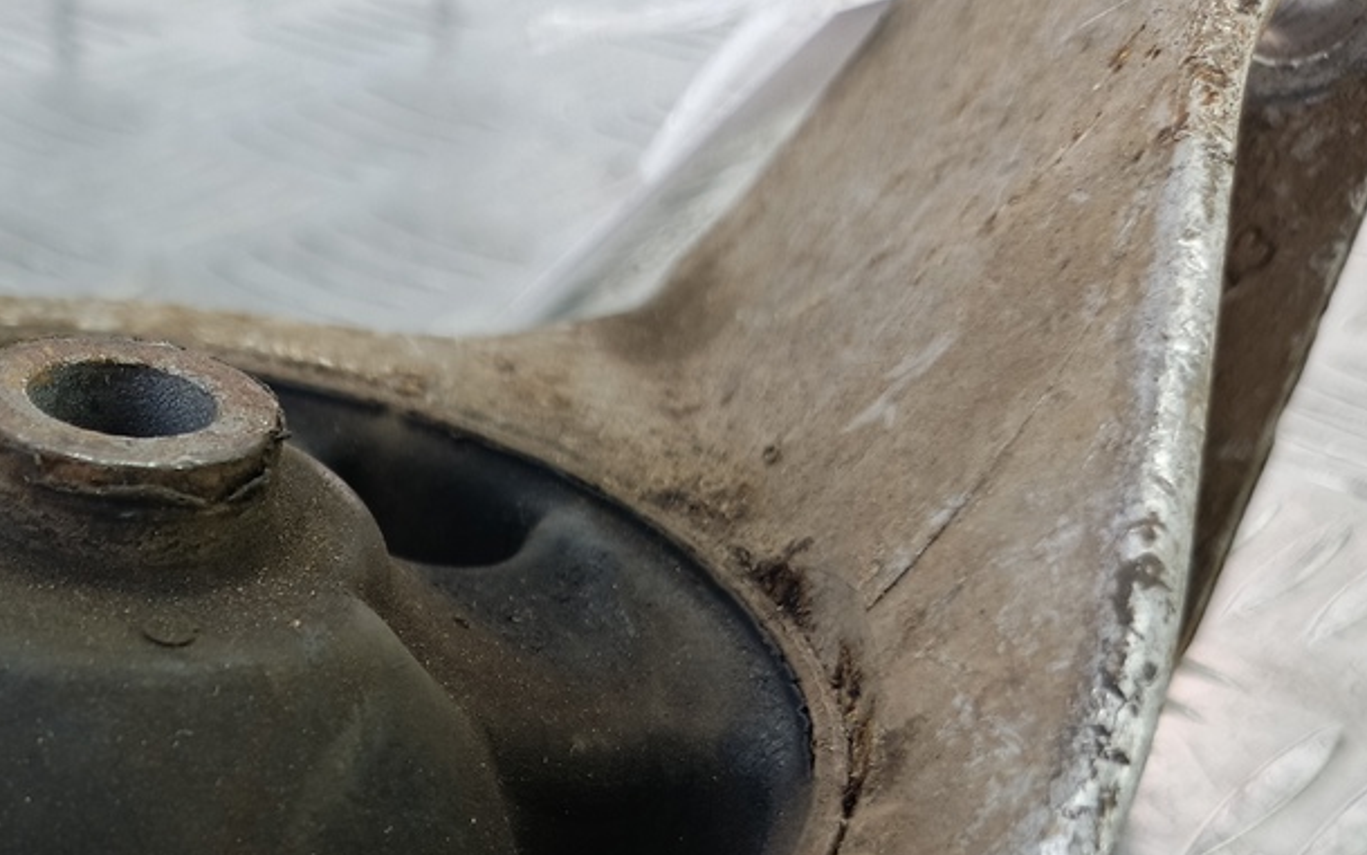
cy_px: 835
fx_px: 1528
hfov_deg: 45.3
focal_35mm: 41
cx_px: 233
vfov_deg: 29.4
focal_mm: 4.11
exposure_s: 1/50
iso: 197
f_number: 1.6
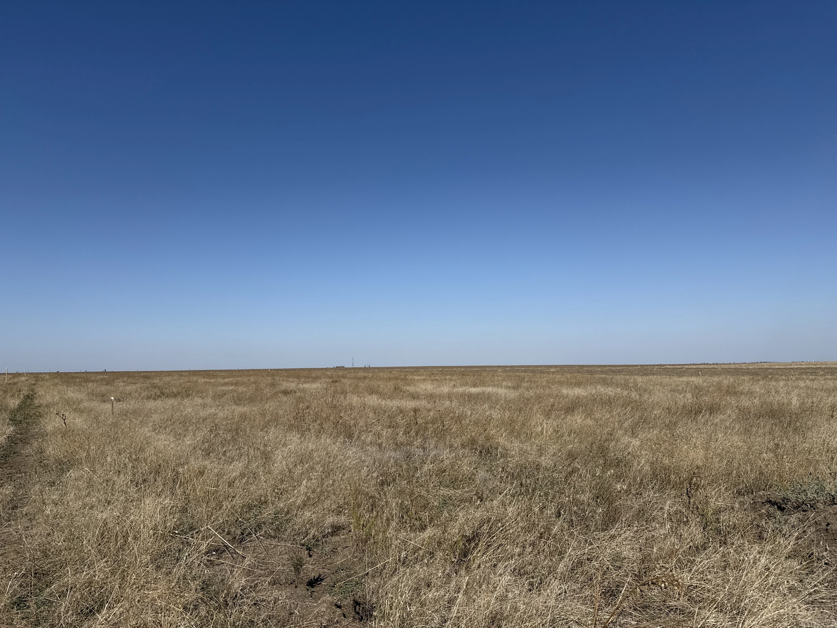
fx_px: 580
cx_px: 418
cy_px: 314
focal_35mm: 24
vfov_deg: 56.8
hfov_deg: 71.6
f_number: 1.78
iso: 80
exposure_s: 1/9091
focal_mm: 6.76
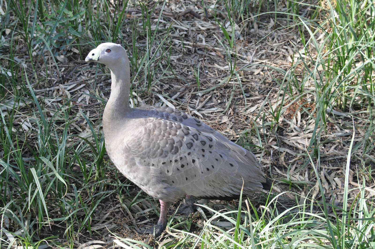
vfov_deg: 12.7
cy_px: 124
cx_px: 188
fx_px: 1124
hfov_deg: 18.9
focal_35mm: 108
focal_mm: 72
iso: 1000
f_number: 9
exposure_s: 1/320
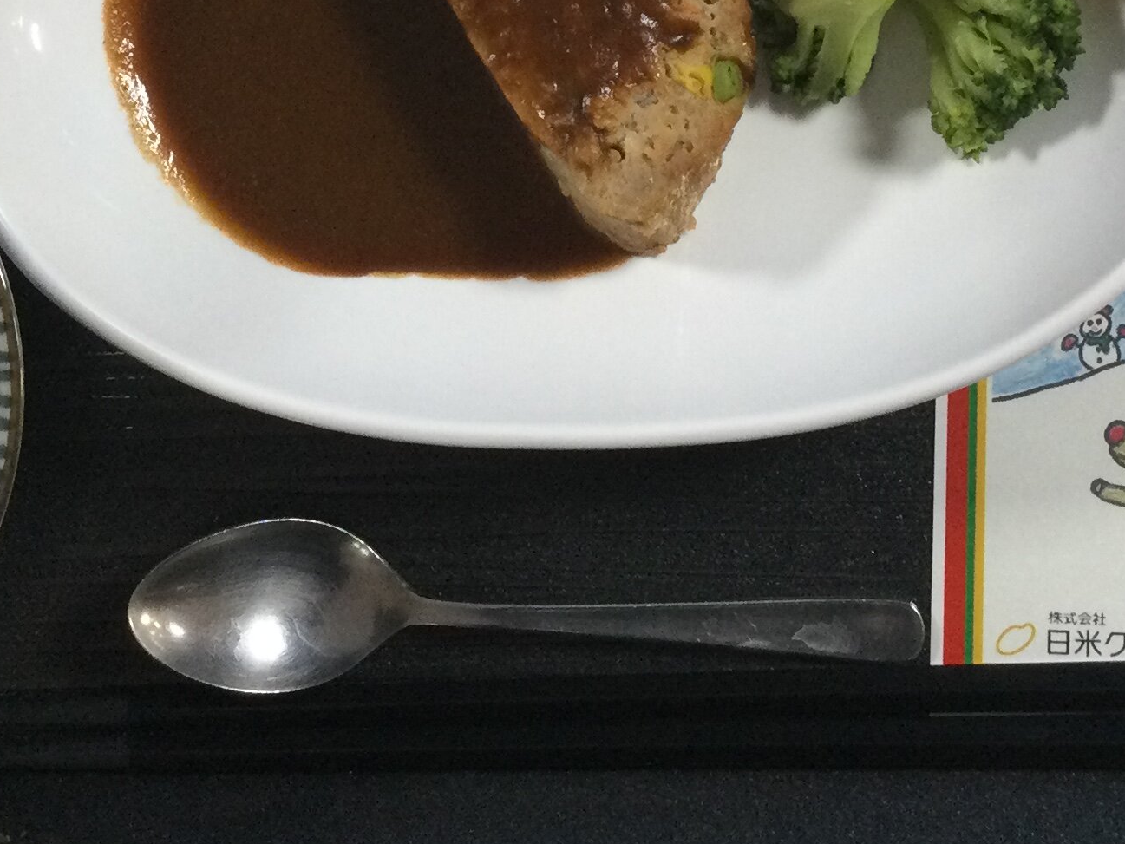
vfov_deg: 18.3
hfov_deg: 25.0
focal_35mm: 78
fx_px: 2535
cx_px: 600
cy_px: -39
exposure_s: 1/30
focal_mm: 3.3
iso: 80
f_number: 2.4
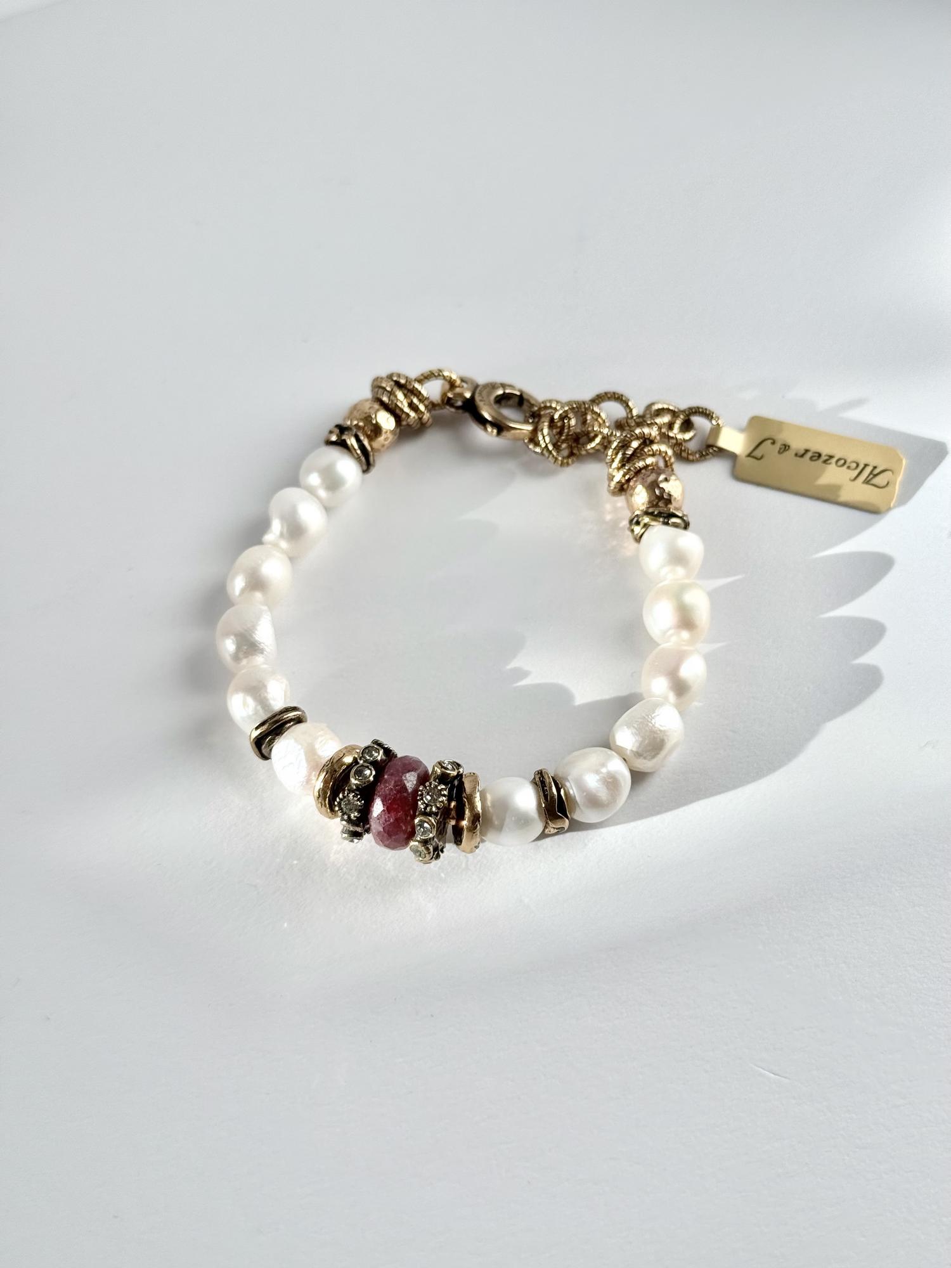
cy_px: 634
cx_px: 476
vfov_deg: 39.7
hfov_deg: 30.3
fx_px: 1758
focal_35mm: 48
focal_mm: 6.76
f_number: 1.78
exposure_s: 1/1013
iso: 100
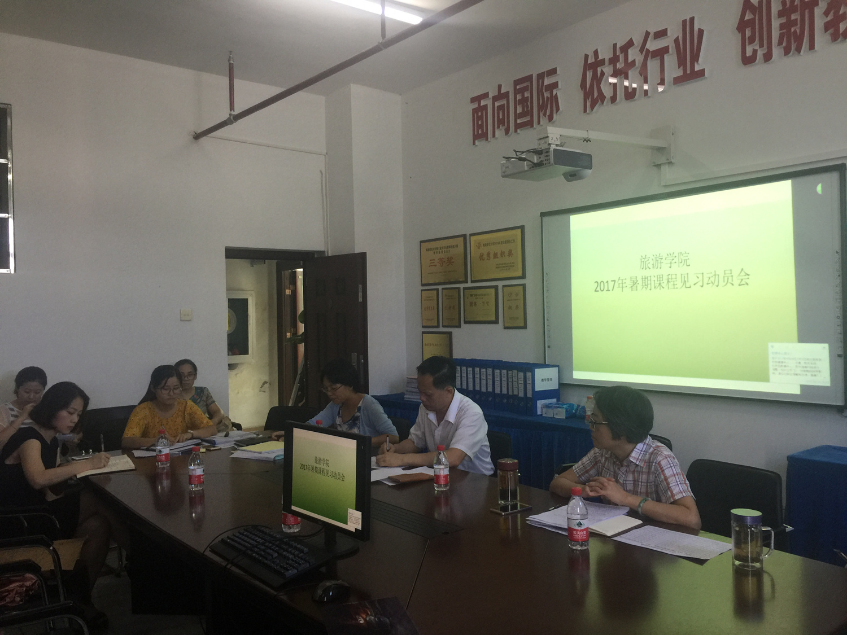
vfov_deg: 48.2
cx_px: 424
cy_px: 318
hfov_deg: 61.7
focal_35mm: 29
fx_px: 710
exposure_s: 1/33
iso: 50
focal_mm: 4.15
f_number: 2.2
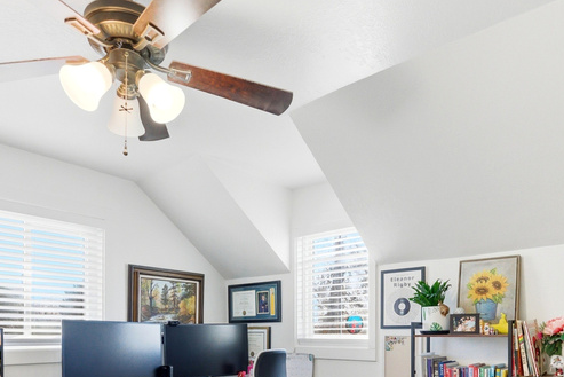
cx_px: 302
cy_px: 327
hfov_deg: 67.3
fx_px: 423
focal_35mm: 27
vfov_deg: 44.4
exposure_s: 1/6400
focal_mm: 13
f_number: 4
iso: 3200
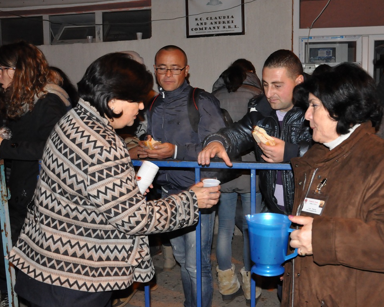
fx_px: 443
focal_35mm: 39
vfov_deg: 38.2
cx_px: 233
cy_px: 149
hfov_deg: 46.6
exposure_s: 1/30
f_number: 4
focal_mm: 22
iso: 2000
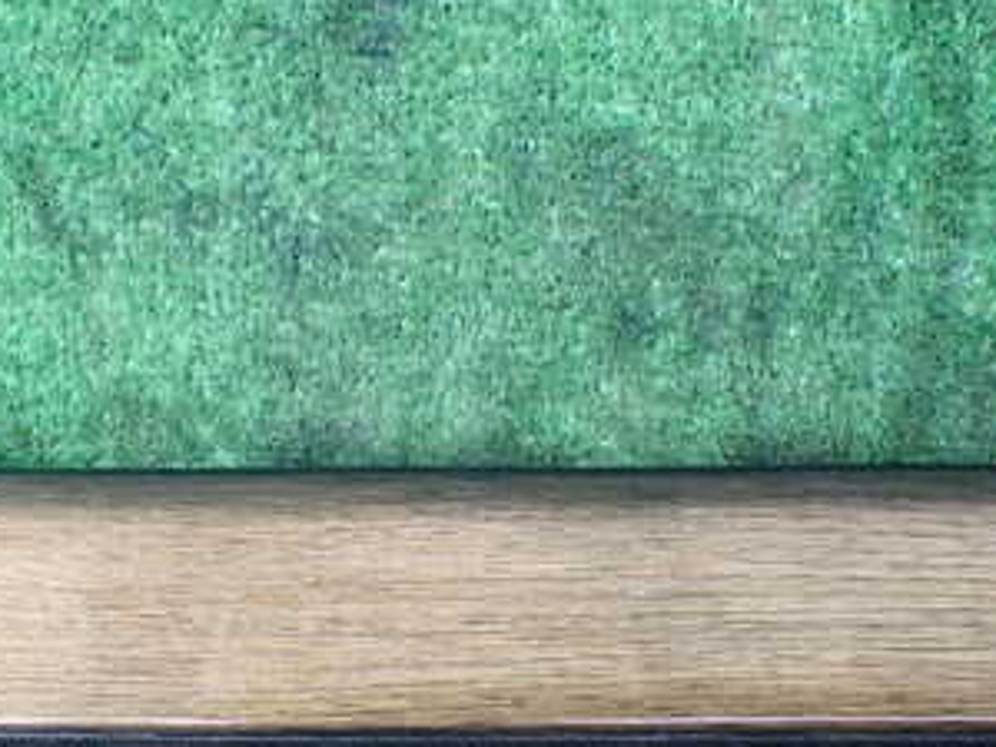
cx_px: 392
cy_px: 528
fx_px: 1726
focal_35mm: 60
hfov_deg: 32.1
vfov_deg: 24.2
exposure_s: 1/80
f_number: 2.3
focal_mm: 5.4
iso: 800
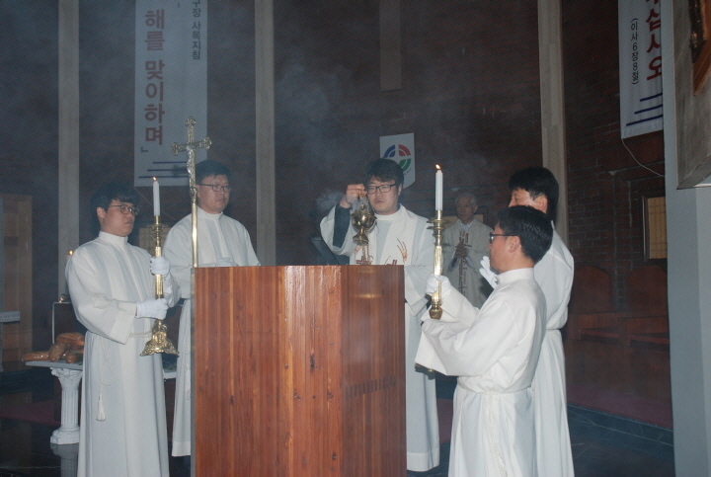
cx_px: 356
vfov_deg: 33.1
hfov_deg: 47.8
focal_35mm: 40
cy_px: 238
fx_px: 801
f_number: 7.1
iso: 200
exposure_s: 1/60
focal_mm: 27
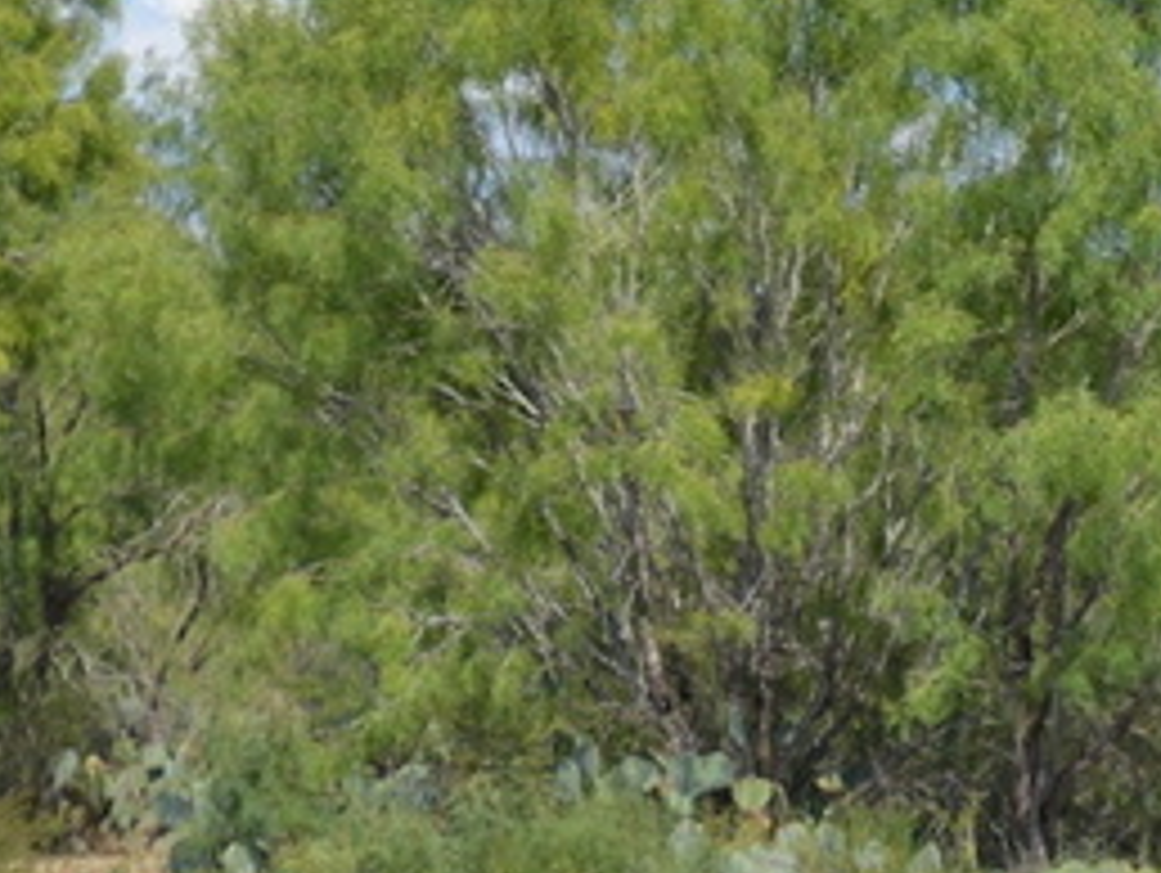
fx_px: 7083
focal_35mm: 211
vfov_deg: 7.1
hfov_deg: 9.4
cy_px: 418
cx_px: 896
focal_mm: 35
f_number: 8
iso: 100
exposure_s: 1/250
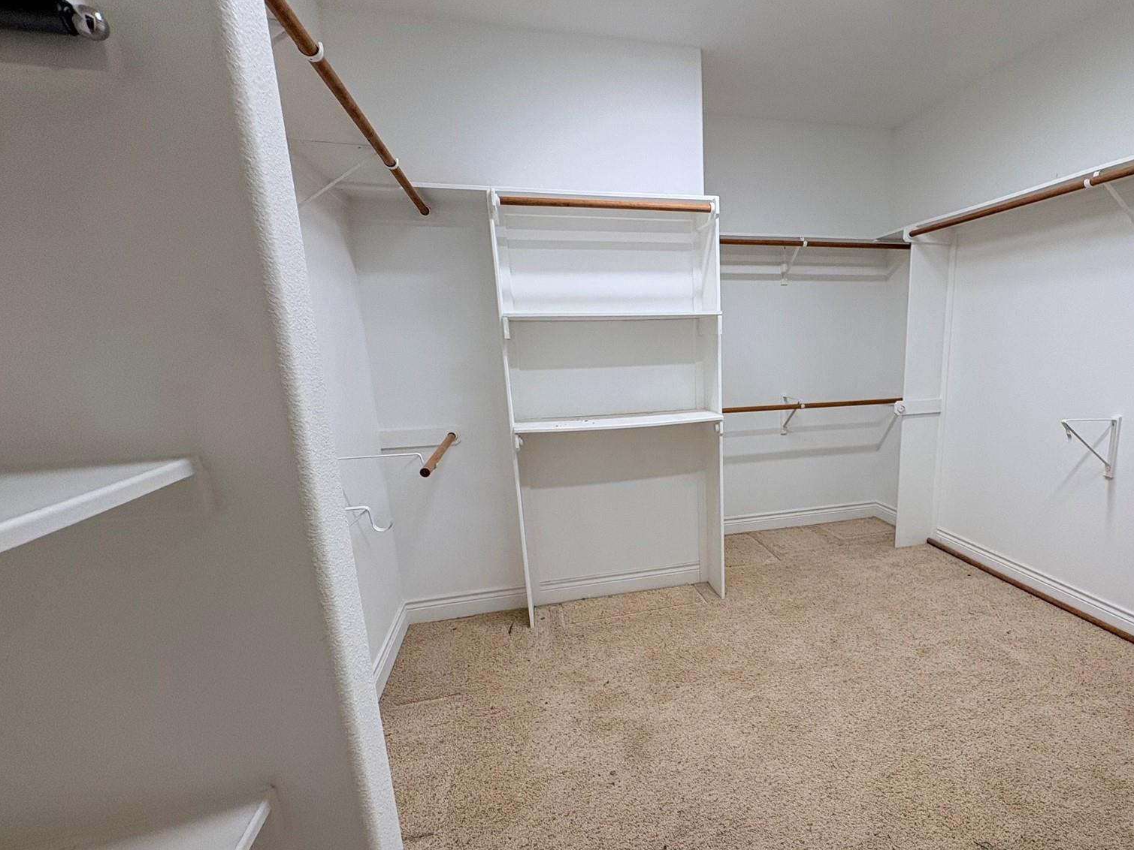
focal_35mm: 19
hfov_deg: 82.8
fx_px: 622
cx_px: 720
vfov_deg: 68.3
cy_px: 490
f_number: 2.2
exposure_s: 1/120
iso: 100
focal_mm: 2.22
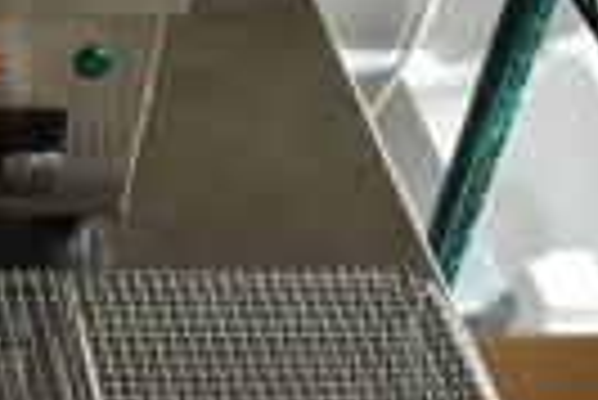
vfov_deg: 11.1
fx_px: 2062
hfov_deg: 14.9
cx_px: -396
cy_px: 283
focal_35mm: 124
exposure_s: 1/30
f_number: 3.5
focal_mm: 18
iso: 140
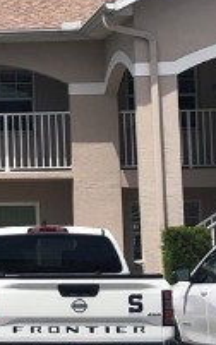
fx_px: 1419
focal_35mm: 151
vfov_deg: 13.8
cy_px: 112
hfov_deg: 8.0
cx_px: -321
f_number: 1.8
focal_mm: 4
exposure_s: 1/2558
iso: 20
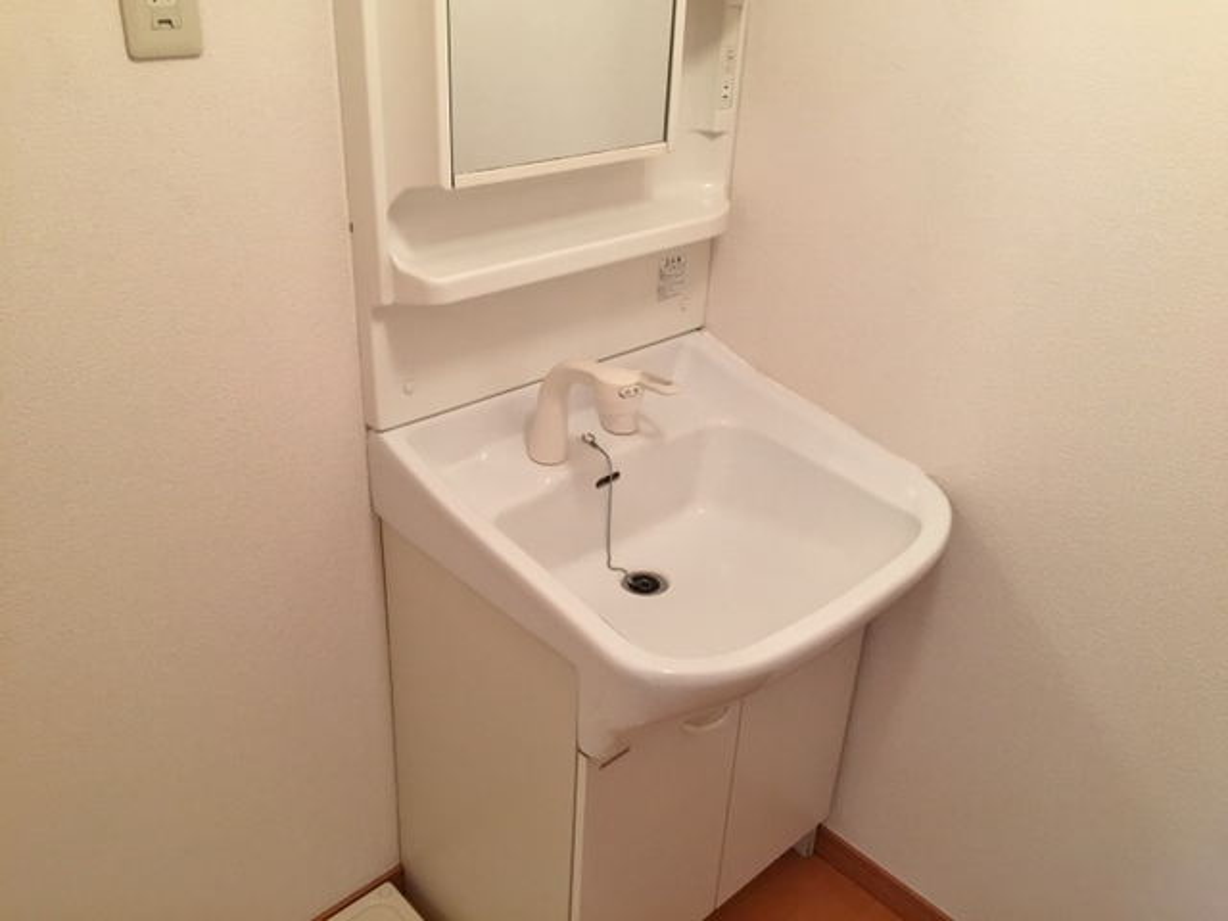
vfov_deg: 48.2
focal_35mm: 29
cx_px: 614
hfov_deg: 61.7
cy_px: 460
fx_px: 1029
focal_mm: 4.15
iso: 100
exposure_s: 1/33
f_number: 2.2
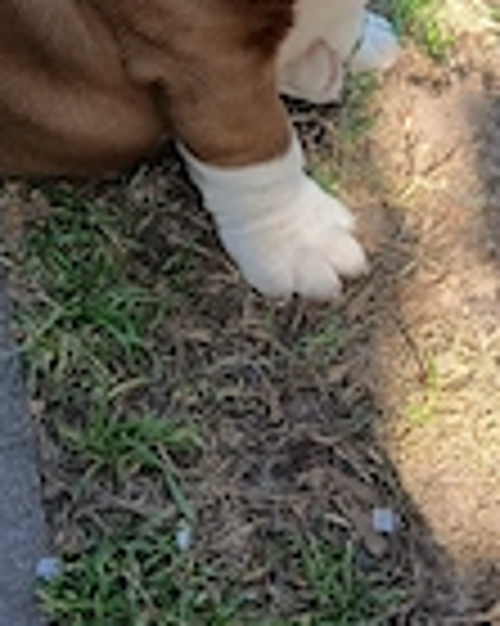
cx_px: 365
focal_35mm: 73
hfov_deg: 20.8
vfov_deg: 24.5
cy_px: -45
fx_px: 1352
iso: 32
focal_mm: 3.98
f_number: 1.8
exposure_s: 1/101
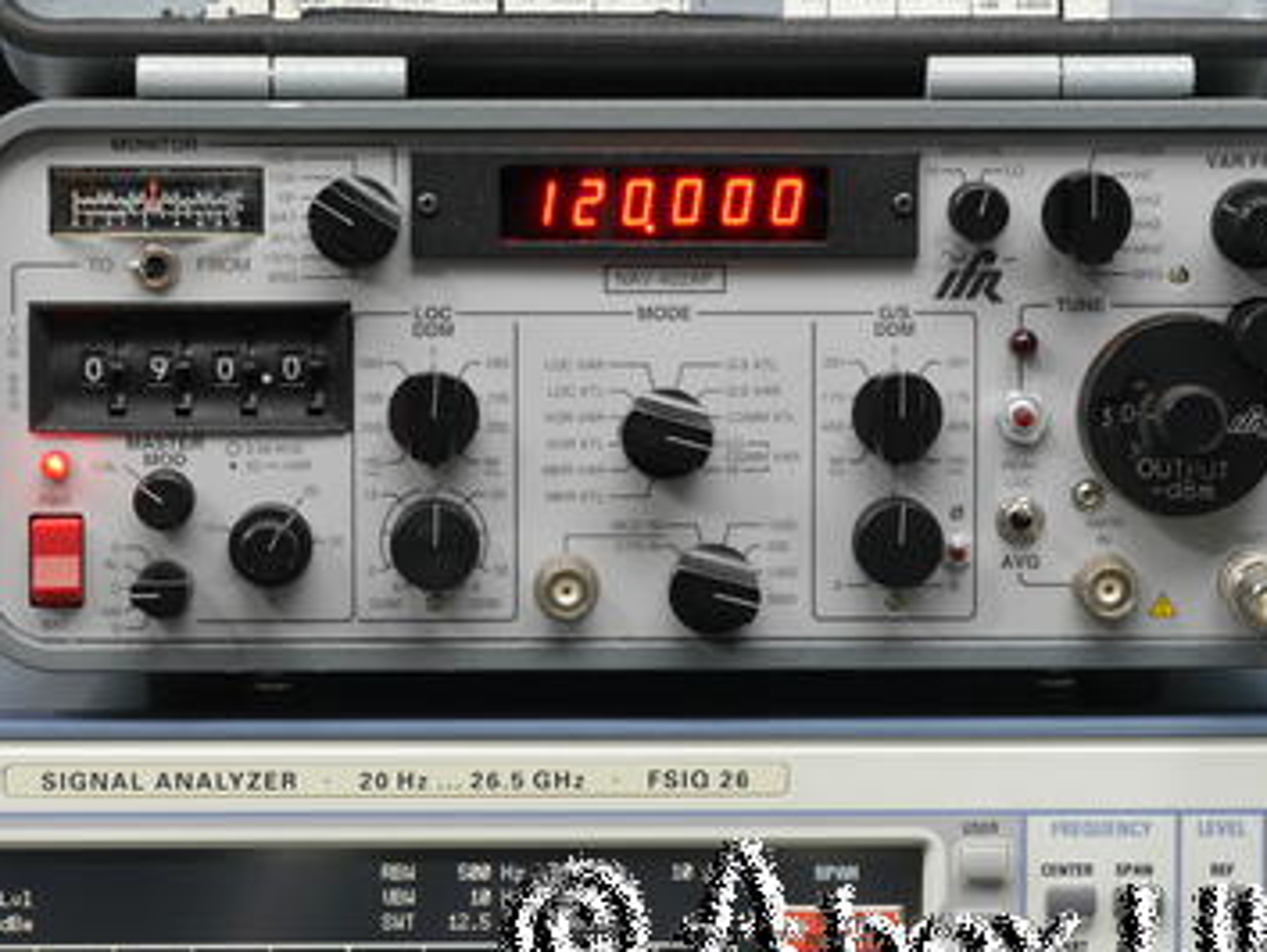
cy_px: 505
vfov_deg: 8.5
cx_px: 655
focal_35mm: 174
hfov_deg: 11.4
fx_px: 6373
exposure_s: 1/2.5
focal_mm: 77
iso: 400
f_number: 9
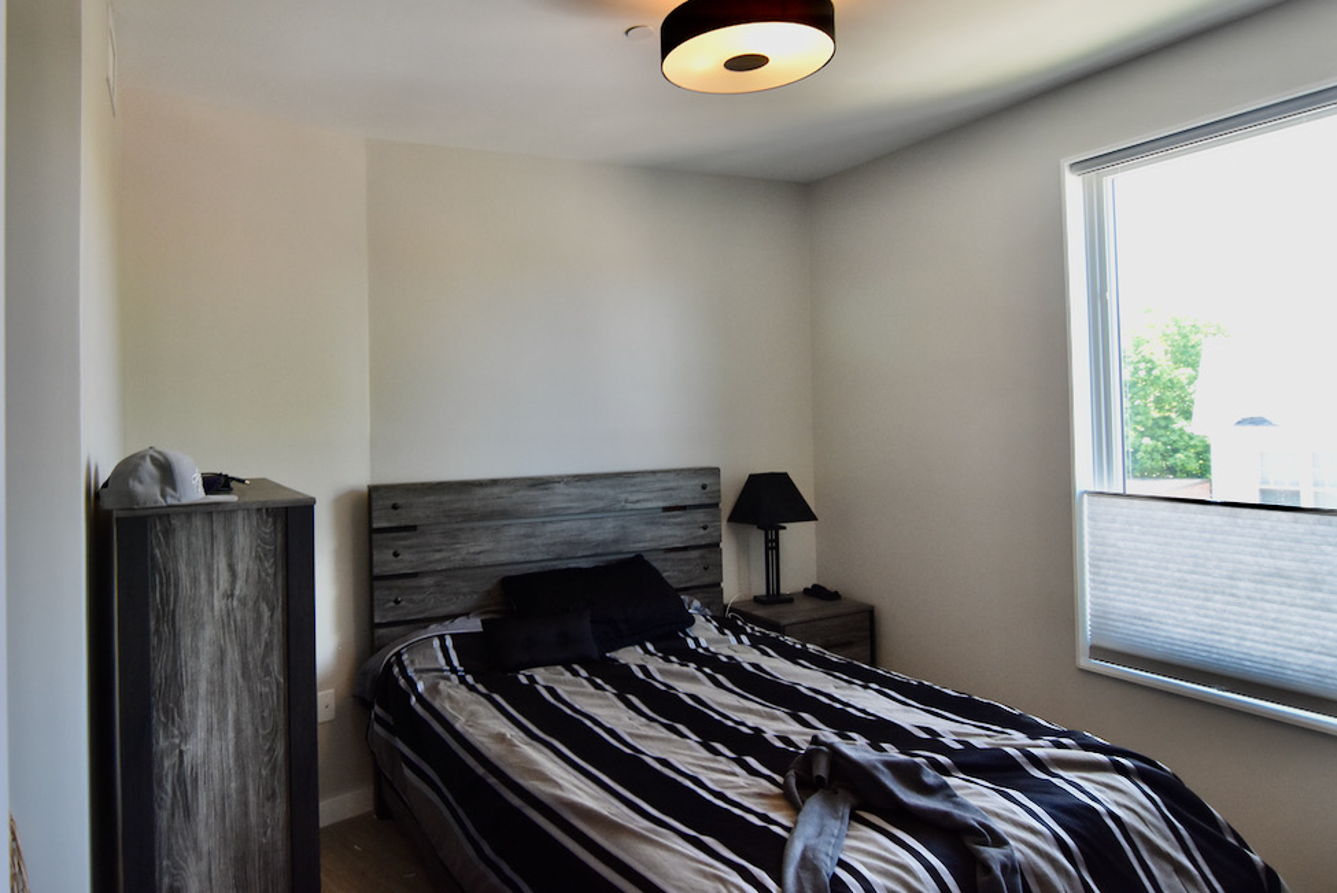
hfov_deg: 78.9
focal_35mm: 22
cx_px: 562
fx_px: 805
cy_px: 391
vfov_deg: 57.9
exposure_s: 1/80
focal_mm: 11
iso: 800
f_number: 4.5
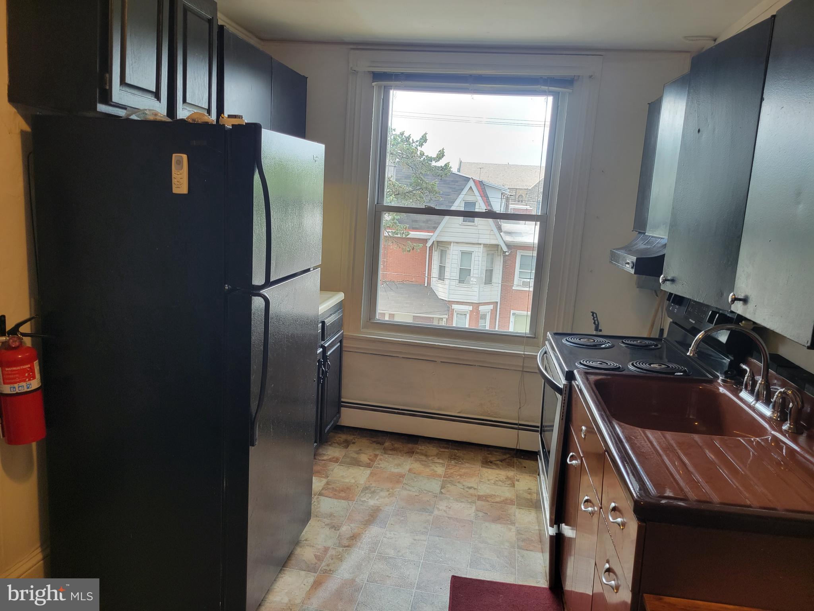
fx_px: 611
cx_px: 407
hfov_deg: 67.3
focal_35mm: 26
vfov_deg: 53.1
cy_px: 306
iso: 40
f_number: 1.8
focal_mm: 5.4
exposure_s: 1/120
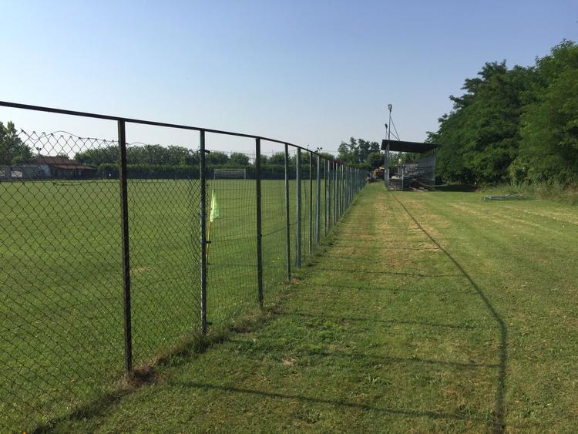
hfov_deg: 61.6
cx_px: 289
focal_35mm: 29
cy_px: 217
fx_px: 484
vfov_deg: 48.3
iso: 32
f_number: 2.2
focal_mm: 4.15
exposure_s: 1/2825
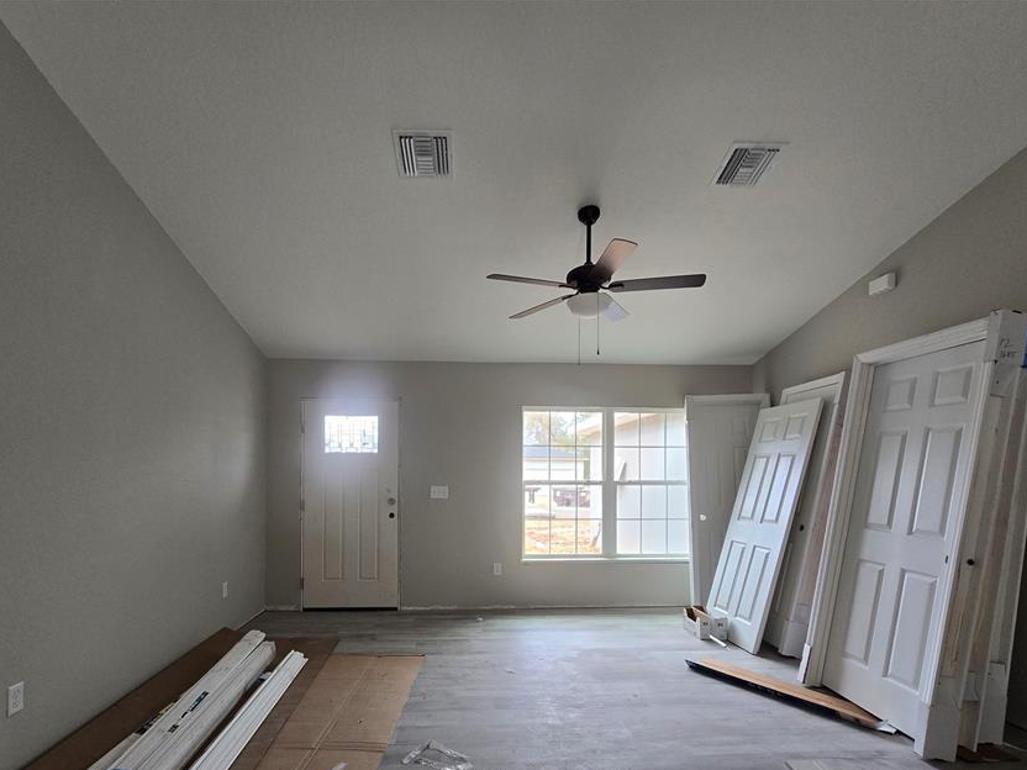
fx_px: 475
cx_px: 486
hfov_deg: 94.4
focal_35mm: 16
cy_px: 473
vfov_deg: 77.0
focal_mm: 2.2
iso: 125
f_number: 2.2
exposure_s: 1/60
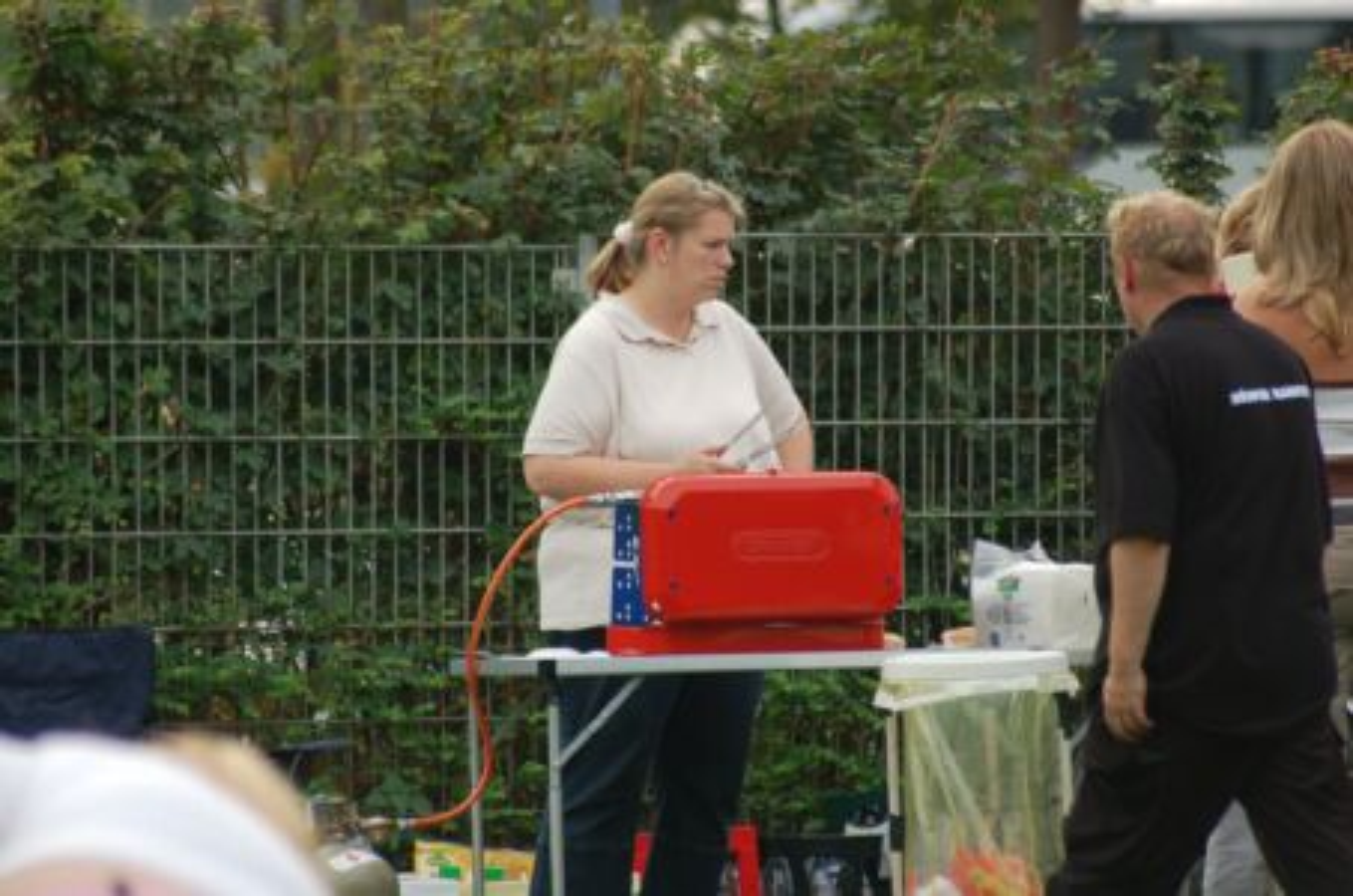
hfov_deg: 6.3
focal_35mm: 330
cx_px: 676
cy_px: 448
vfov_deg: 4.1
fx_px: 12376
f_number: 5.3
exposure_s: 1/500
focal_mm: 220
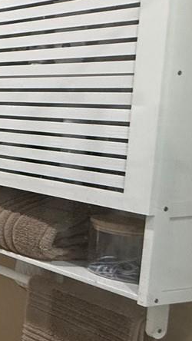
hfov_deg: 12.2
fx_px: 497
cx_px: -355
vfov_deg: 37.7
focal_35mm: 55
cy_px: 132
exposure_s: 1/120
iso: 320
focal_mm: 2.22
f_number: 2.2
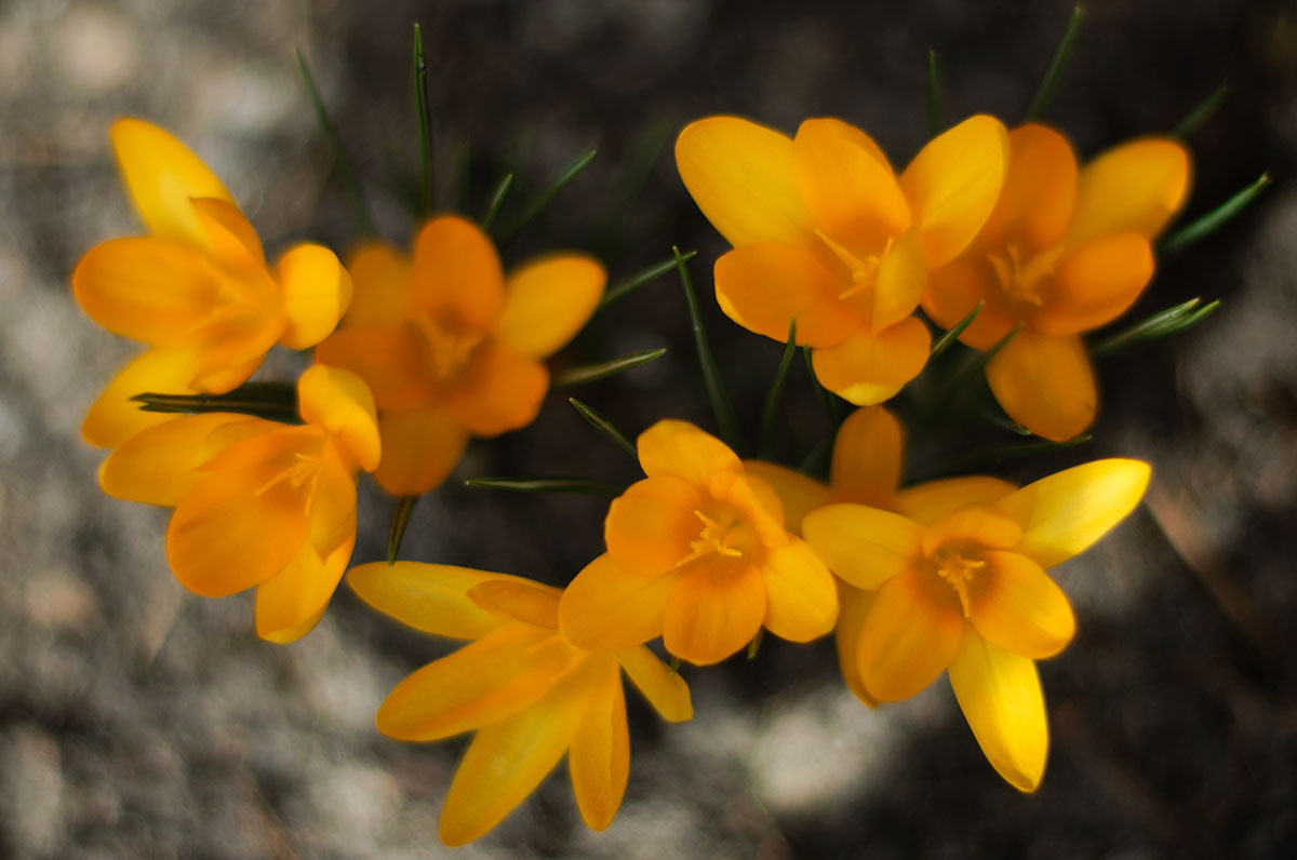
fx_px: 3129
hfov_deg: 23.4
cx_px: 648
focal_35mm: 87
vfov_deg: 15.7
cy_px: 430
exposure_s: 1/4000
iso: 100
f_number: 1.7
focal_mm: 58
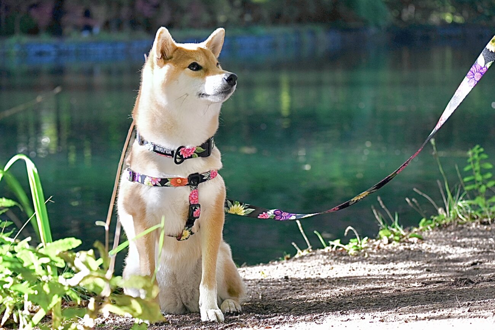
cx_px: 248
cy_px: 165
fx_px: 1444
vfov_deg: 13.0
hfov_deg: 19.5
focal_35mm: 105
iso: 360
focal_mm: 70
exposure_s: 1/250
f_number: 4.8
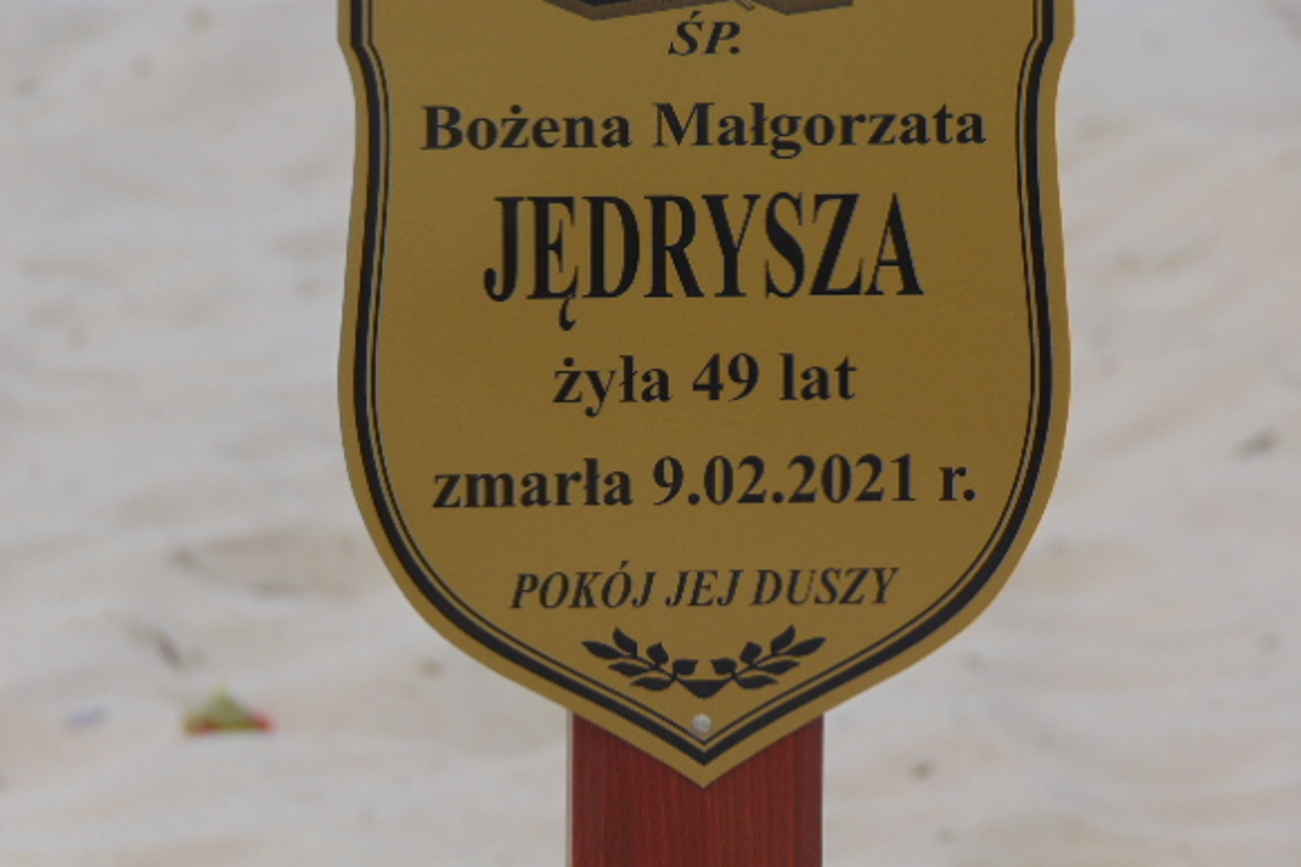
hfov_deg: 5.9
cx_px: 689
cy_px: 344
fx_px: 12684
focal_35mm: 351
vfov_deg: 3.9
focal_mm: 55.1
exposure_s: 1/400
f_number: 4.2
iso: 80
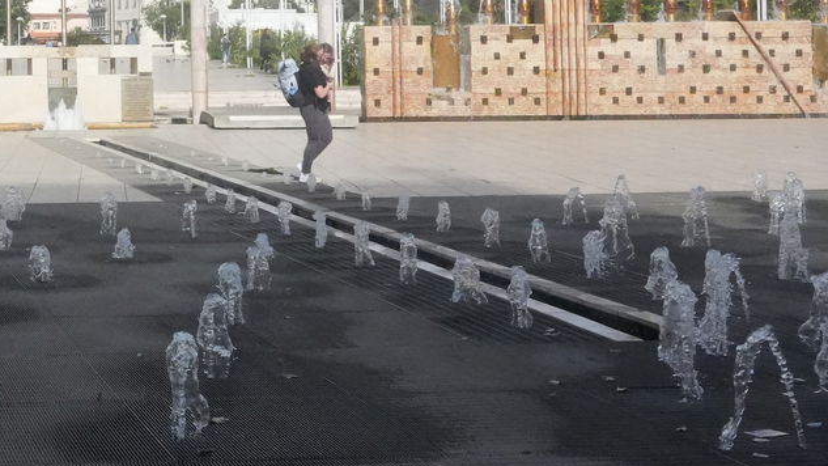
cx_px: -93
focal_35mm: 83
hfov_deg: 23.8
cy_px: 38
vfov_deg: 14.3
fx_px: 1829
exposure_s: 1/4000
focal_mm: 21
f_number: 14
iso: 5000
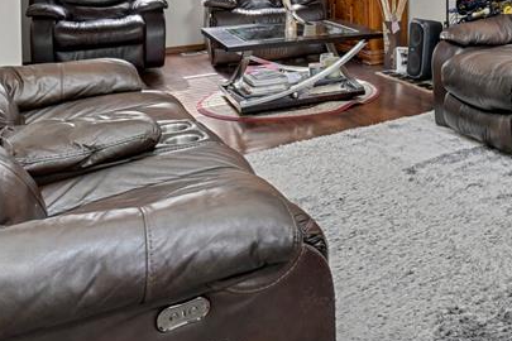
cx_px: 521
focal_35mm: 43
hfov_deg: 39.6
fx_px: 612
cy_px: -61
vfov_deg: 27.7
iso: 10000
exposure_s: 1/20
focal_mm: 17
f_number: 8
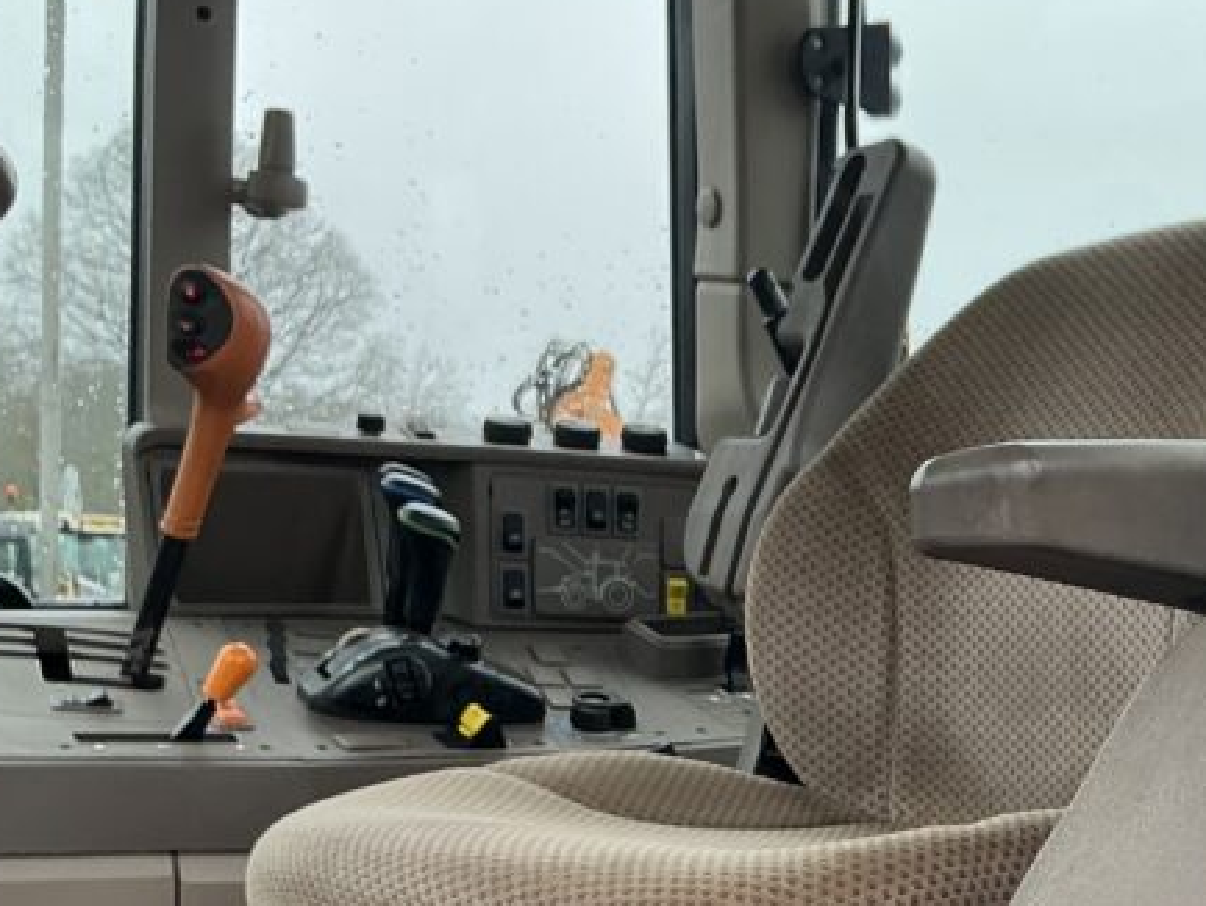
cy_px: 806
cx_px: 1159
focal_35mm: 66
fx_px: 2301
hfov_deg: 27.9
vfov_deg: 21.8
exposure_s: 1/122
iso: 25
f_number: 1.8
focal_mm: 3
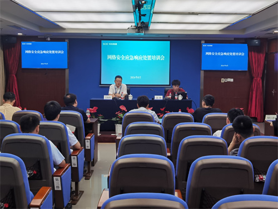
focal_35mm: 47
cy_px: 104
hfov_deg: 40.4
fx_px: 377
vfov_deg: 30.9
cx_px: 139
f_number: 1.9
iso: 50
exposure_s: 1/108
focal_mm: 6.71
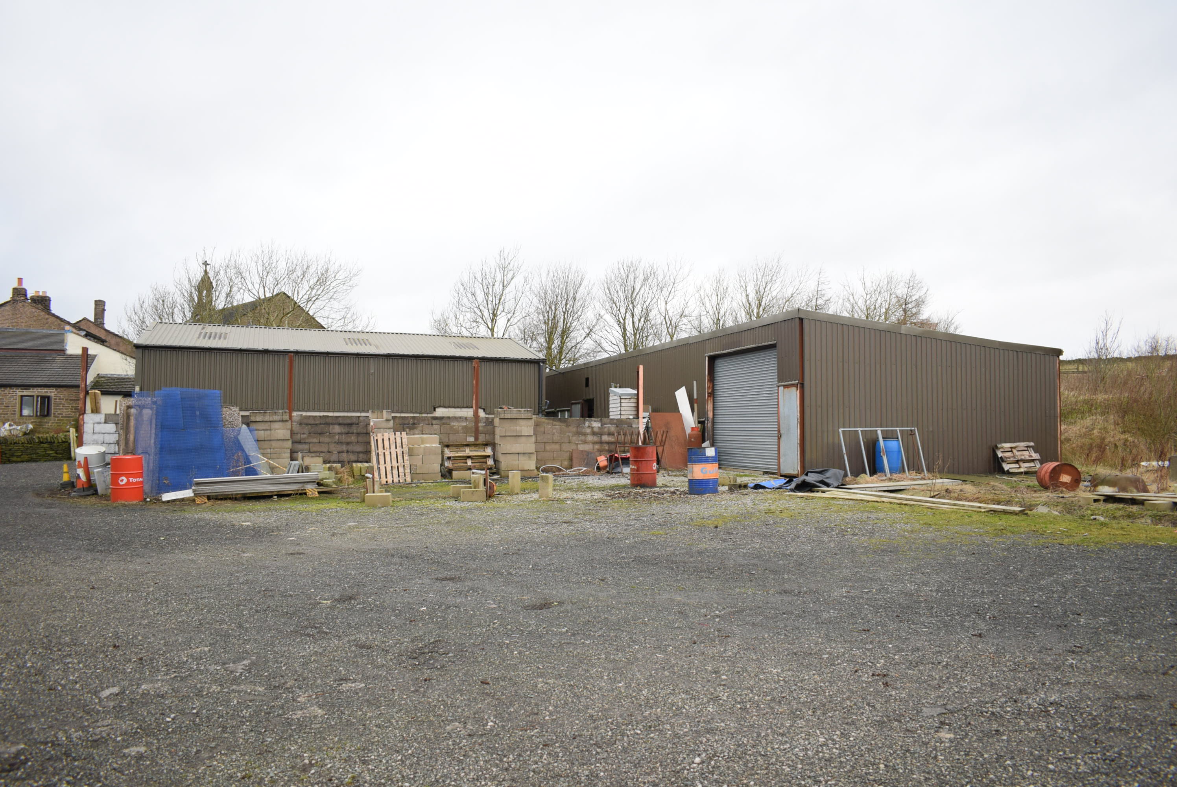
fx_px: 883
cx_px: 588
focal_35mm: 27
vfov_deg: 48.0
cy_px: 394
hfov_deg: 67.3
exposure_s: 1/80
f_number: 4.5
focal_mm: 18
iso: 400
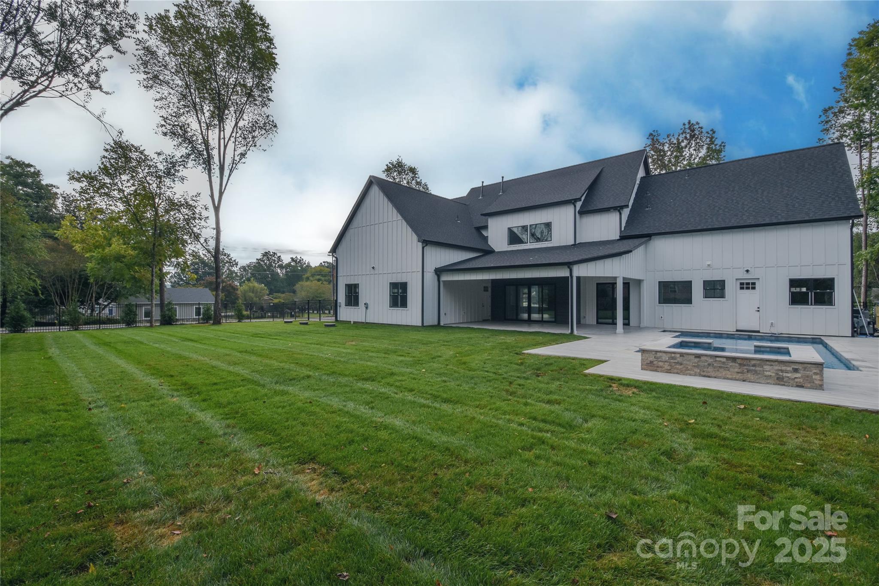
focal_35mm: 15
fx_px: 366
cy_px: 293
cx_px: 440
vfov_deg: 77.3
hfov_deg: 100.4
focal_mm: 10
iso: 200
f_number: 10
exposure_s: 1/400
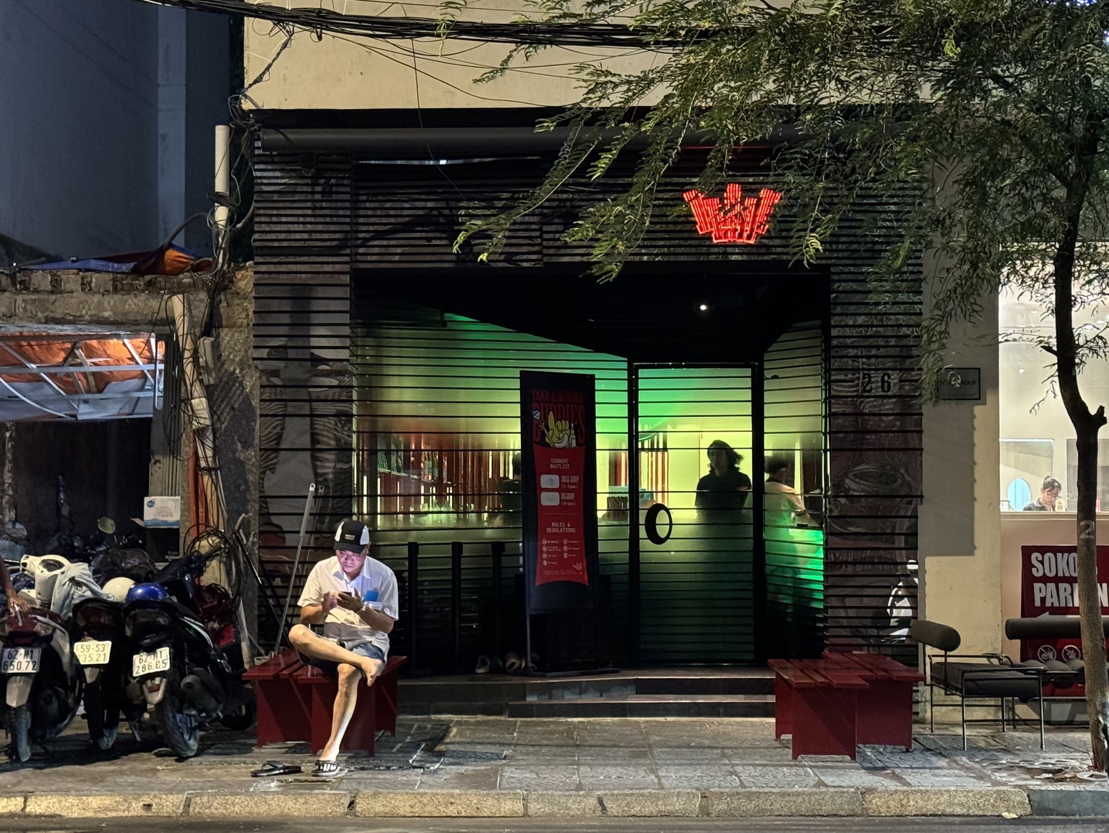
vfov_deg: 25.7
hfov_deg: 33.7
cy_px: 442
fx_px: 1827
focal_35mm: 57
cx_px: 621
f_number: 1.78
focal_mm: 6.76
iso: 640
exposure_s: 1/25
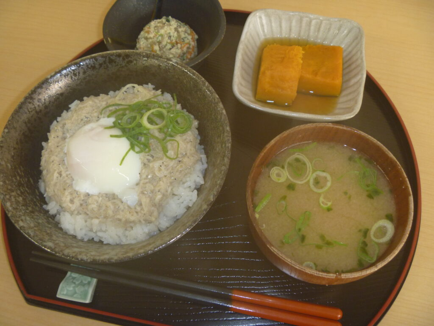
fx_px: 439
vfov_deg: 40.7
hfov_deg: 52.6
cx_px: 217
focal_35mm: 35
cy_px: 163
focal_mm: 6.3
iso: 160
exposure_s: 1/30
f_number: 3.5
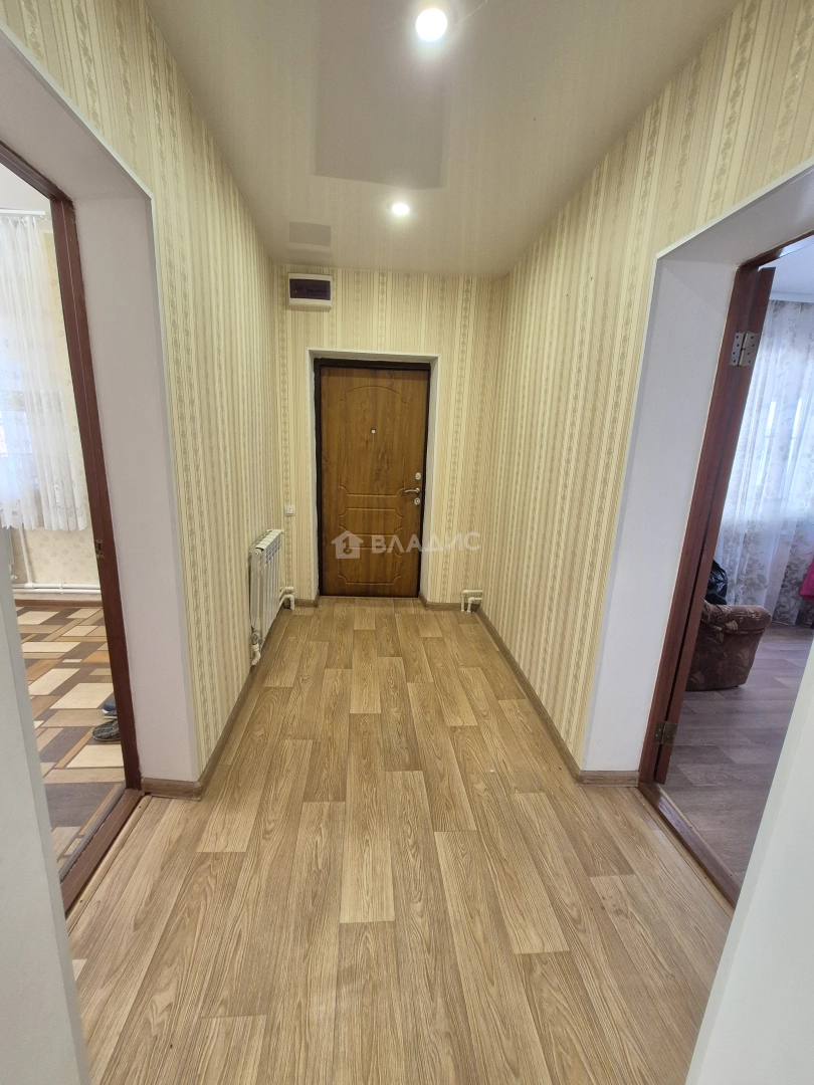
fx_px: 408
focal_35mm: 13
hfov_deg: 89.9
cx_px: 407
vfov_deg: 106.2
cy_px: 542
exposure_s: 1/50
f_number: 2.2
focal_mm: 1.74
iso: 500
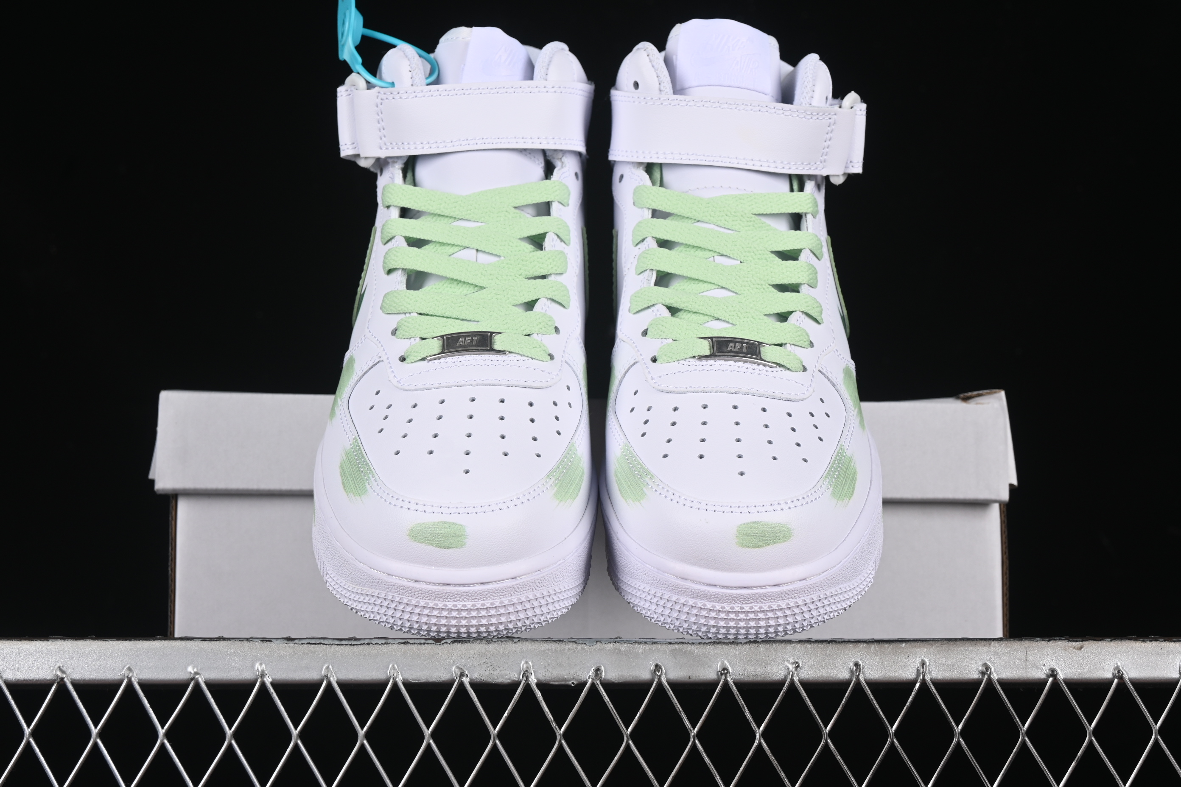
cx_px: 590
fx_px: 2460
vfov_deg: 18.2
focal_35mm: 75
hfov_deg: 27.0
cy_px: 394
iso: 160
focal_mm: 50
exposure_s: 1/80
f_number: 8
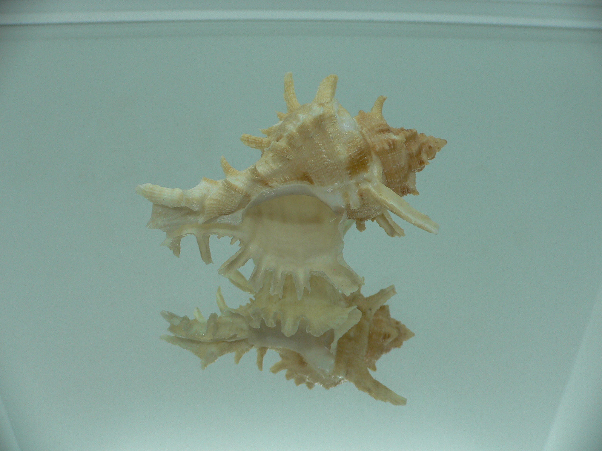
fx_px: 609
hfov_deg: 52.6
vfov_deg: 40.7
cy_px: 226
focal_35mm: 35
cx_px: 301
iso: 80
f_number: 2.8
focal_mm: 4.6
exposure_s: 1/80
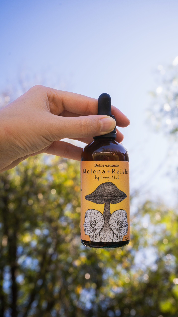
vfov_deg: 43.7
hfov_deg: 25.4
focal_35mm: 47
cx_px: 105
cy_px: 159
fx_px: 394
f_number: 9
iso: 500
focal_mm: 44
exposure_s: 1/250
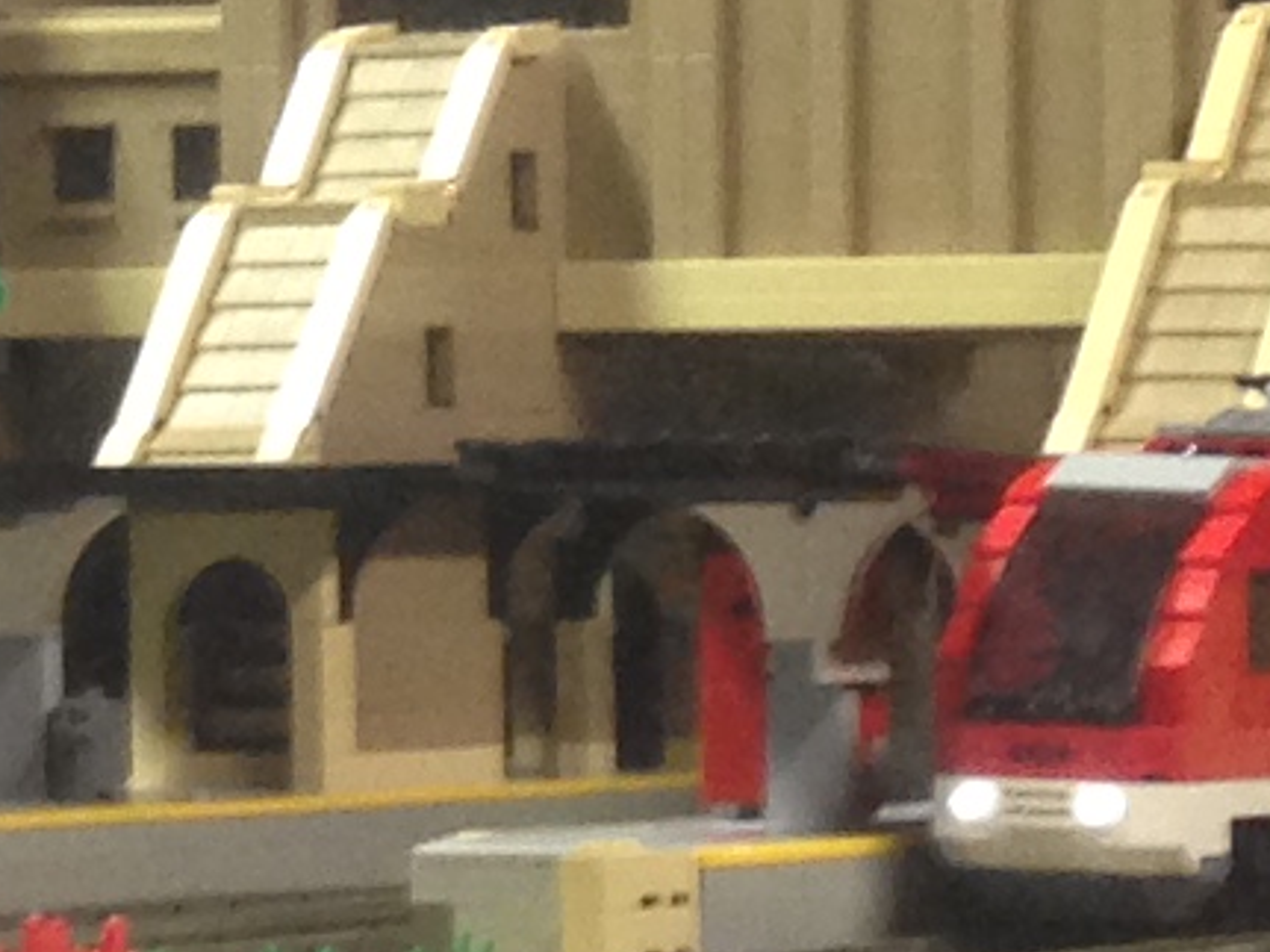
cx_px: -236
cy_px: 21
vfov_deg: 5.9
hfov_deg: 7.9
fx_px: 9170
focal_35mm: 250
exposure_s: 1/20
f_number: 2.4
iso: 125
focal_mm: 4.12
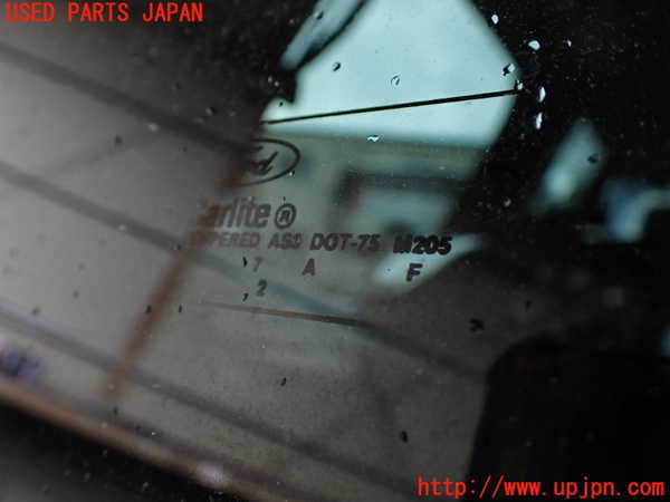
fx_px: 581
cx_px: 335
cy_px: 251
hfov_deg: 60.0
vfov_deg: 46.8
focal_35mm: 30
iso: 320
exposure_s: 1/125
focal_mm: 5.4
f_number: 2.3
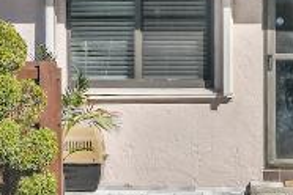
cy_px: 28
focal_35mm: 173
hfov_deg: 11.9
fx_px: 1408
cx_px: 173
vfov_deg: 7.9
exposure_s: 1/1000
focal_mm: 28
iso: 400
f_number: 11
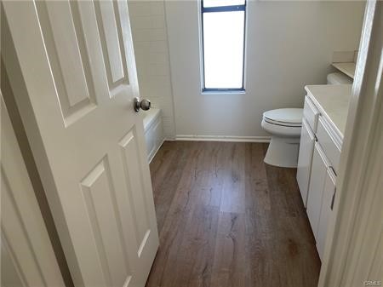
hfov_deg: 67.3
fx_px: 288
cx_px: 192
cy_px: 144
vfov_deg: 53.0
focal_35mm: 26
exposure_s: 1/121
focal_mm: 5.1
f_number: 1.6
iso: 80
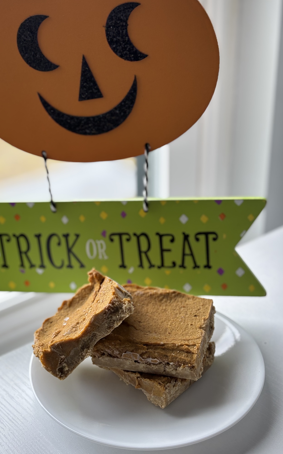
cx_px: 113
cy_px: 230
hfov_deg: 23.1
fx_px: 691
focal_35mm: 56
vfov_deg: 36.3
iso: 50
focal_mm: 5.96
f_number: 1.6
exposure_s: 1/76
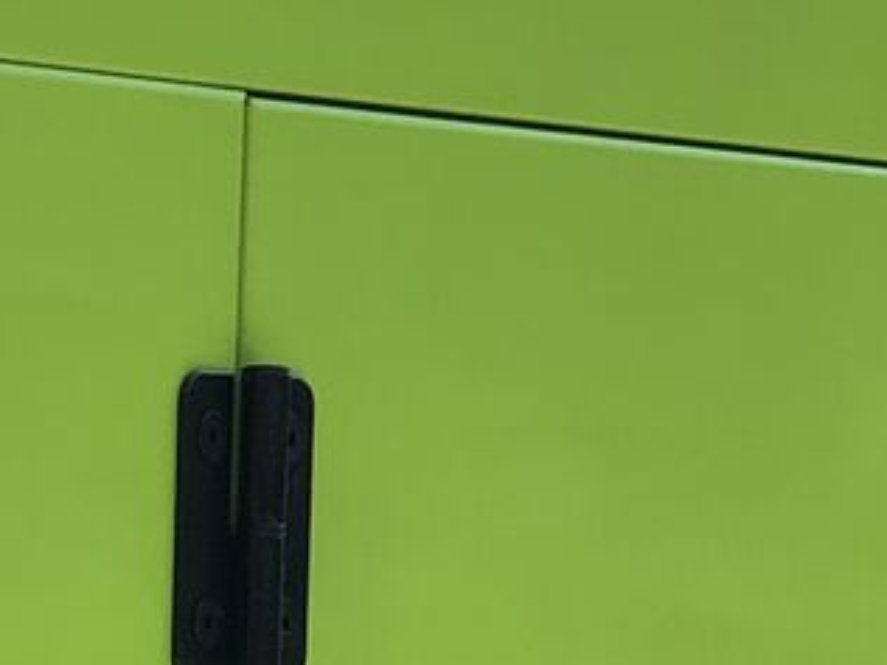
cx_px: -404
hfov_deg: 6.2
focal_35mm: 316
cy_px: 1661
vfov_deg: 4.6
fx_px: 8097
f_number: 2.4
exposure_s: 1/522
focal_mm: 6
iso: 16
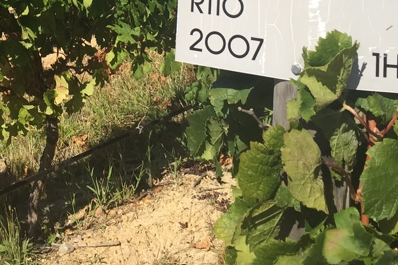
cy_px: -178
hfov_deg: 21.8
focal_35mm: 91
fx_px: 1006
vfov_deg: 13.7
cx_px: 24
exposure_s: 1/2326
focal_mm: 4.15
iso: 32
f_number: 2.2
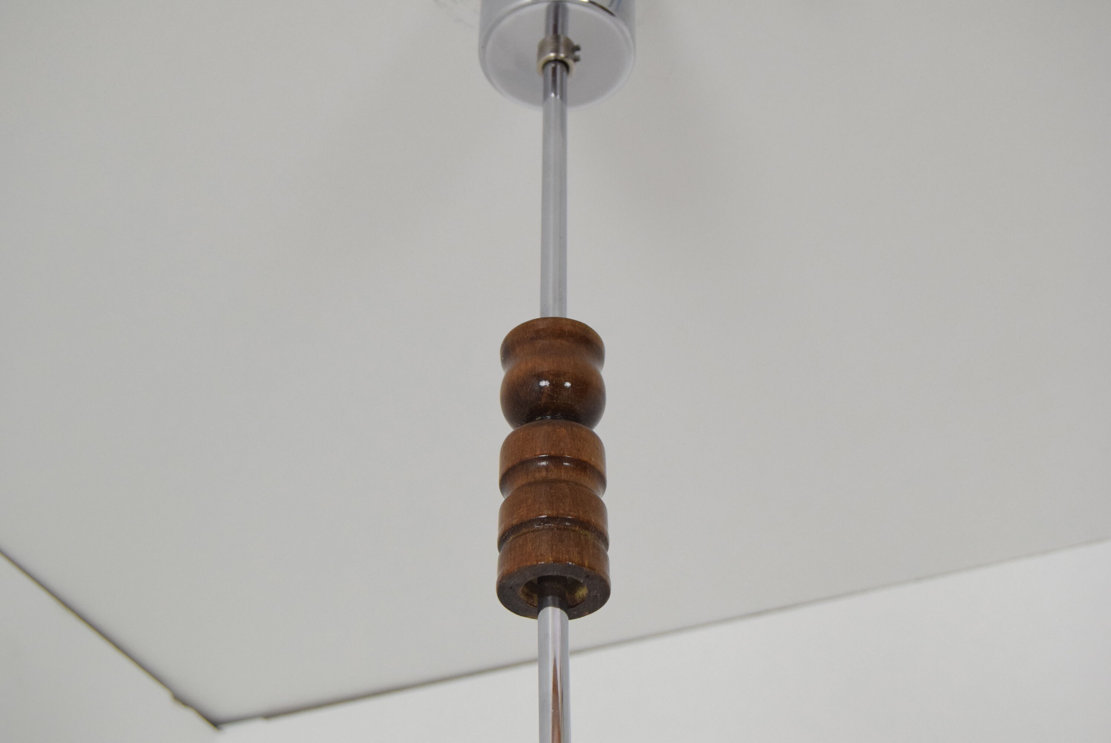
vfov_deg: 23.8
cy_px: 372
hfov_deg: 35.0
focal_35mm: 57
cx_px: 556
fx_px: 1760
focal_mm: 38
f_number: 6.3
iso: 1600
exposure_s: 1/160
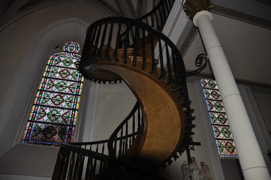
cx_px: 136
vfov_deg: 47.8
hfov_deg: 67.4
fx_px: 203
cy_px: 90
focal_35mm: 27
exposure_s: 1/60
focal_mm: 18
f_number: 3.5
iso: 800
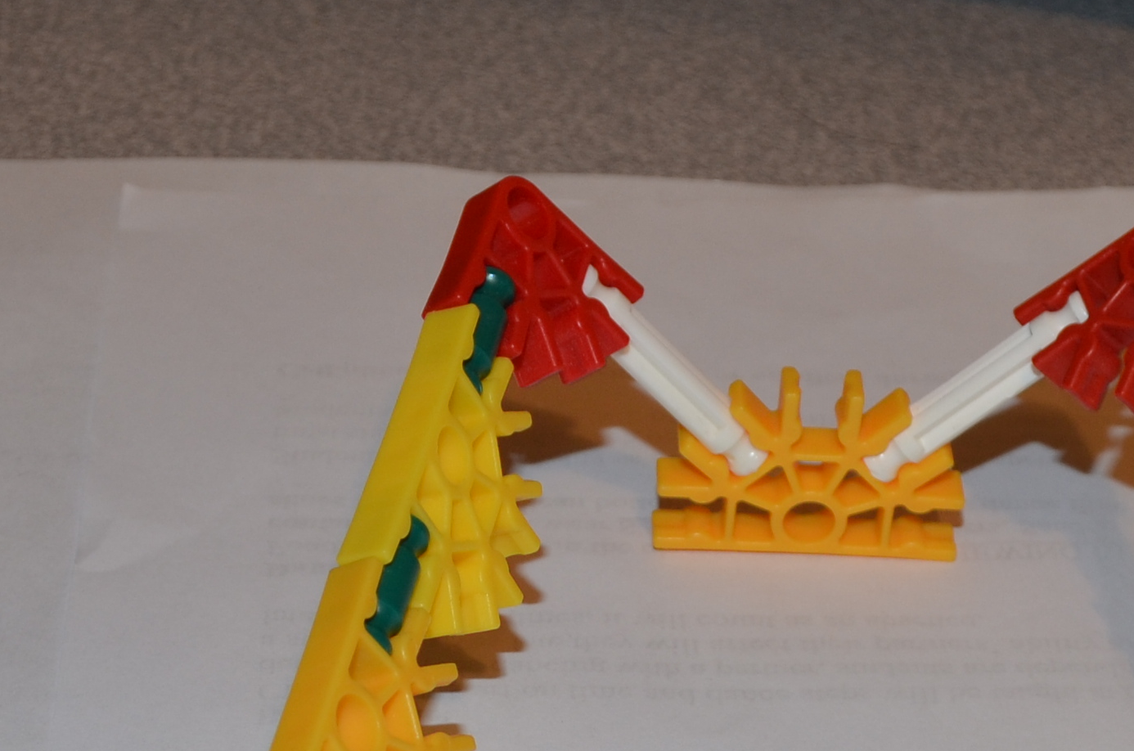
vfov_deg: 13.8
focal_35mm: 96
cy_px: 873
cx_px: 756
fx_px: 3018
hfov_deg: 21.2
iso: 200
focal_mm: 18
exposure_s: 1/30
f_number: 5.6
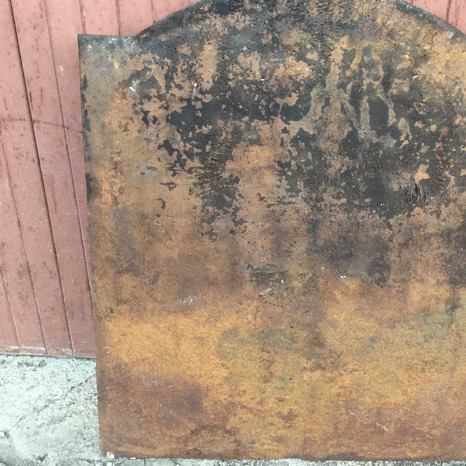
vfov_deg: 40.9
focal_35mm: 41
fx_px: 624
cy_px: 232
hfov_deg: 40.8
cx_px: 278
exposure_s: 1/33
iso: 50
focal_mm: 3.3
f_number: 2.4
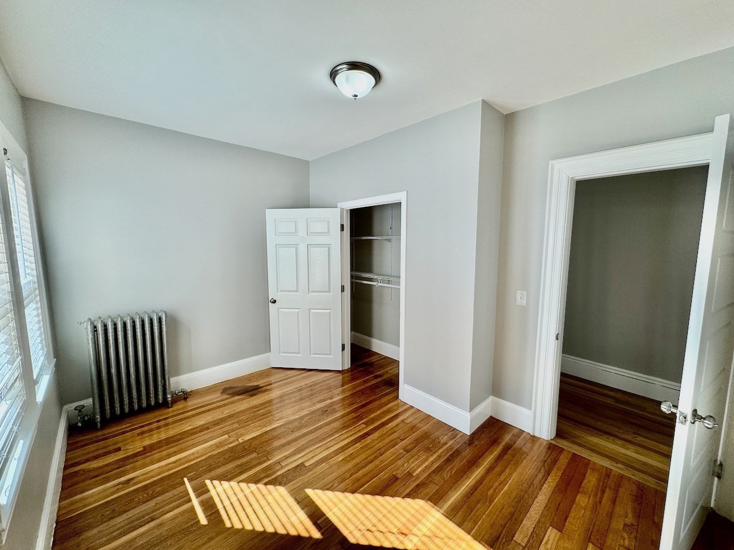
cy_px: 275
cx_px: 367
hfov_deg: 102.1
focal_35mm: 14
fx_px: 297
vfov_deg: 85.7
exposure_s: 1/120
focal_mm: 2.22
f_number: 2.2
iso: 64
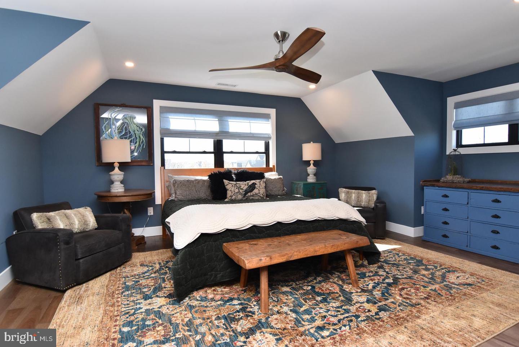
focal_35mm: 18
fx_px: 260
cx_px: 260
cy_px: 174
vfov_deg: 67.5
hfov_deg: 90.0
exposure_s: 1/80
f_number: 7.1
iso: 800
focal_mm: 12
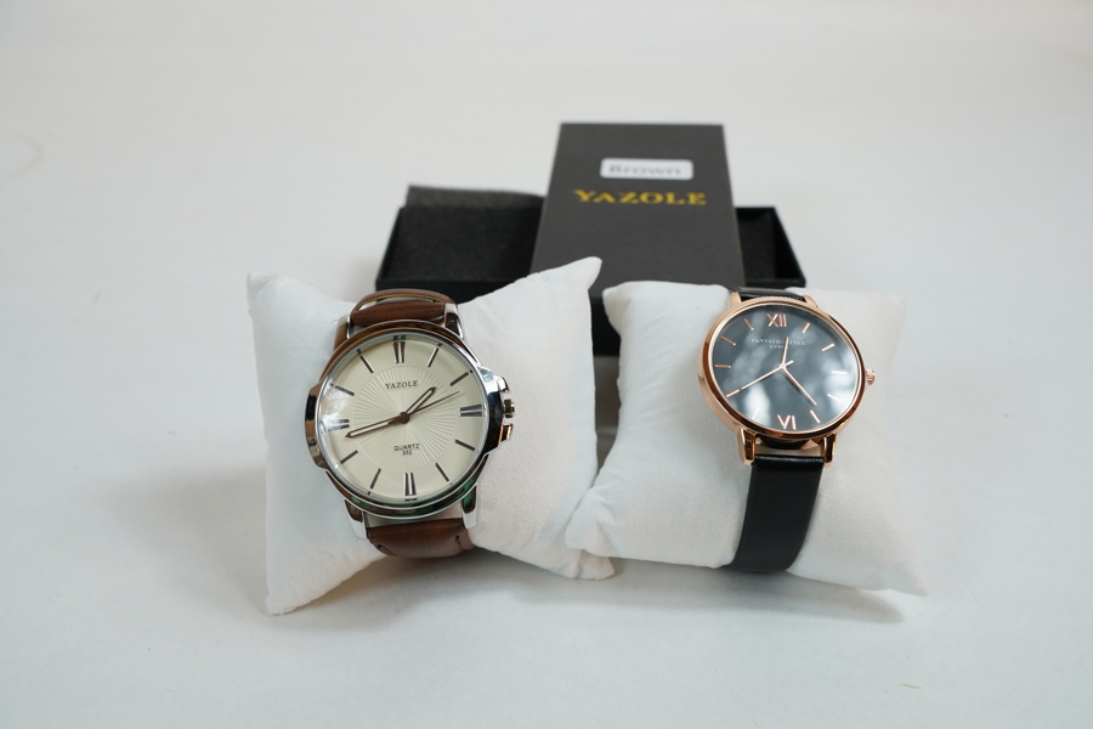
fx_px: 1093
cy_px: 364
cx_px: 546
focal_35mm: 36
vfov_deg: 36.9
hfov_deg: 53.1
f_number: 9
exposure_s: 1/30
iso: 500
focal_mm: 36
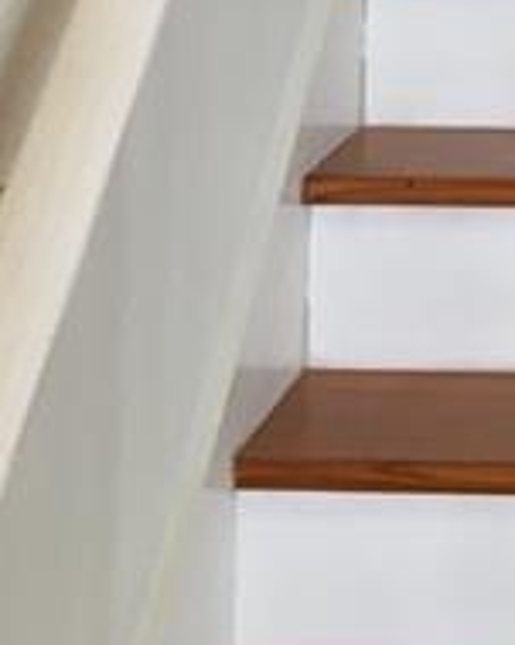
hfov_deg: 12.6
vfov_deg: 15.7
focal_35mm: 115
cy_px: -249
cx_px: 819
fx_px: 2193
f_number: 2.2
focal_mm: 4.15
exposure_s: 1/30
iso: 50
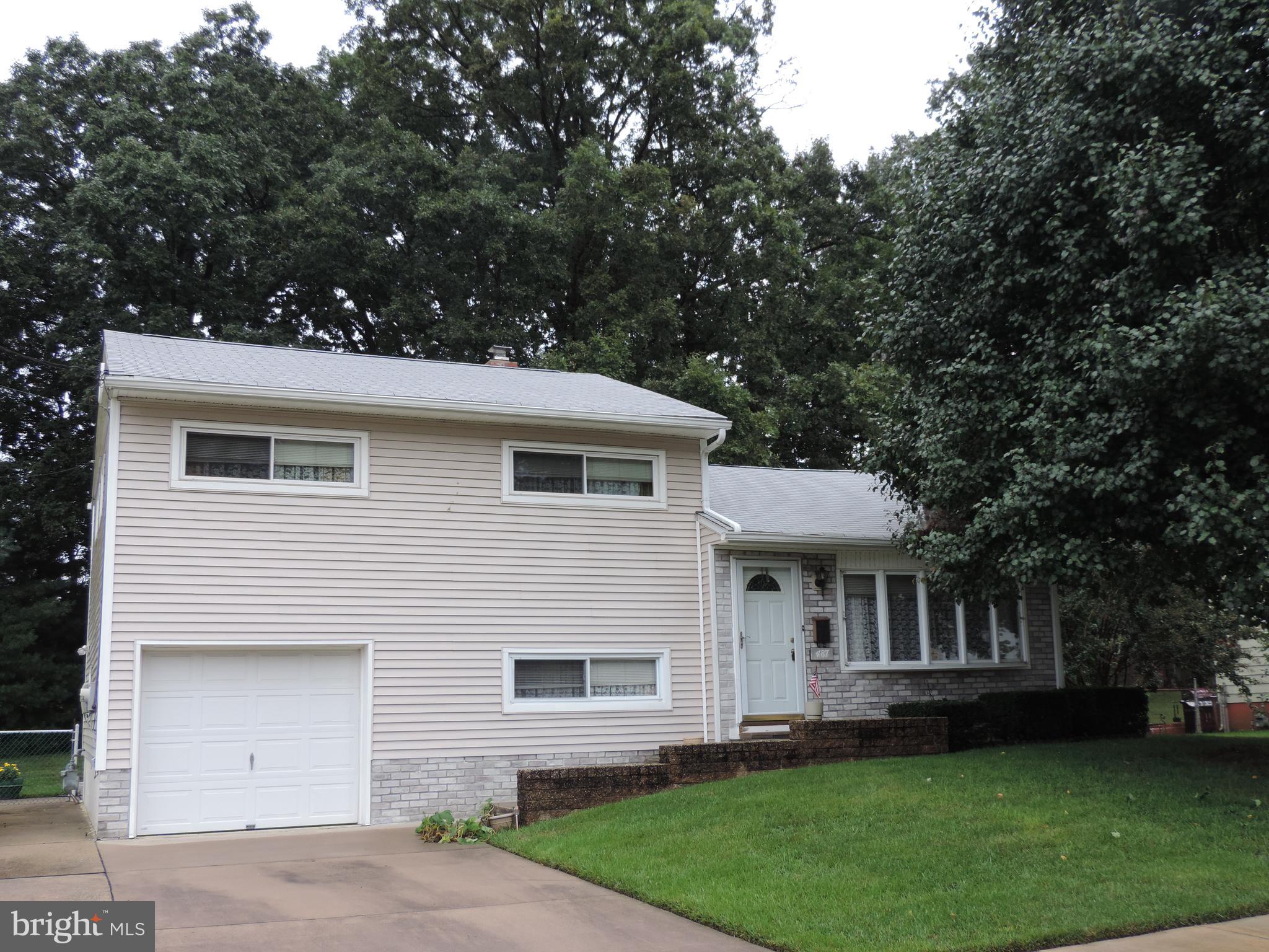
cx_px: 634
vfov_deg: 40.7
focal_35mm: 35
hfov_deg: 52.6
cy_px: 476
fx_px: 1283
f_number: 3.3
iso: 80
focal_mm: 6.2
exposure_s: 1/80
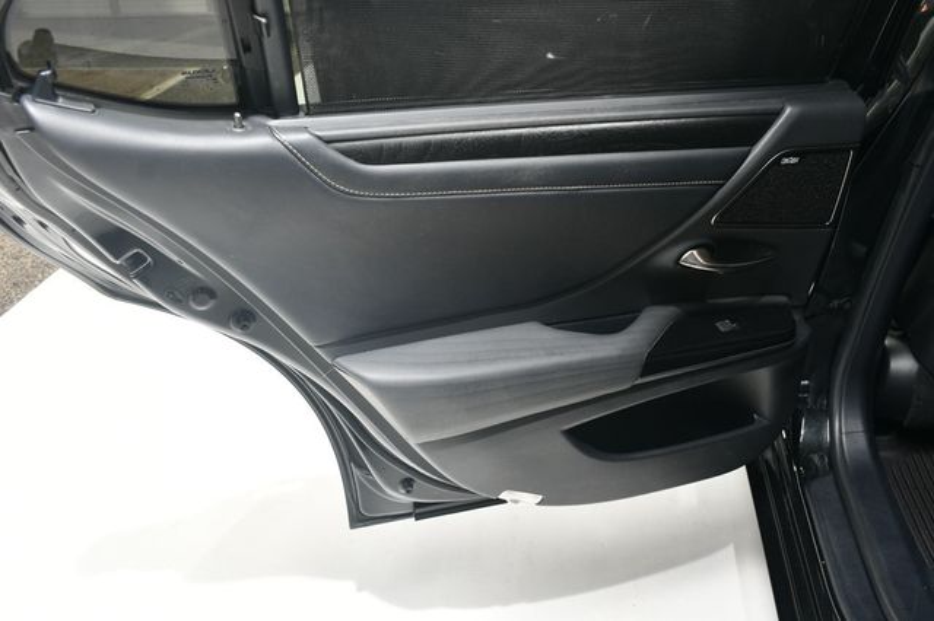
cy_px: 310
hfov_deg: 57.2
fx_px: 856
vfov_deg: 39.9
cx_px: 467
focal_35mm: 33
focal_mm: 22
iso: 100
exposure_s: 1/160
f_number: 5.6
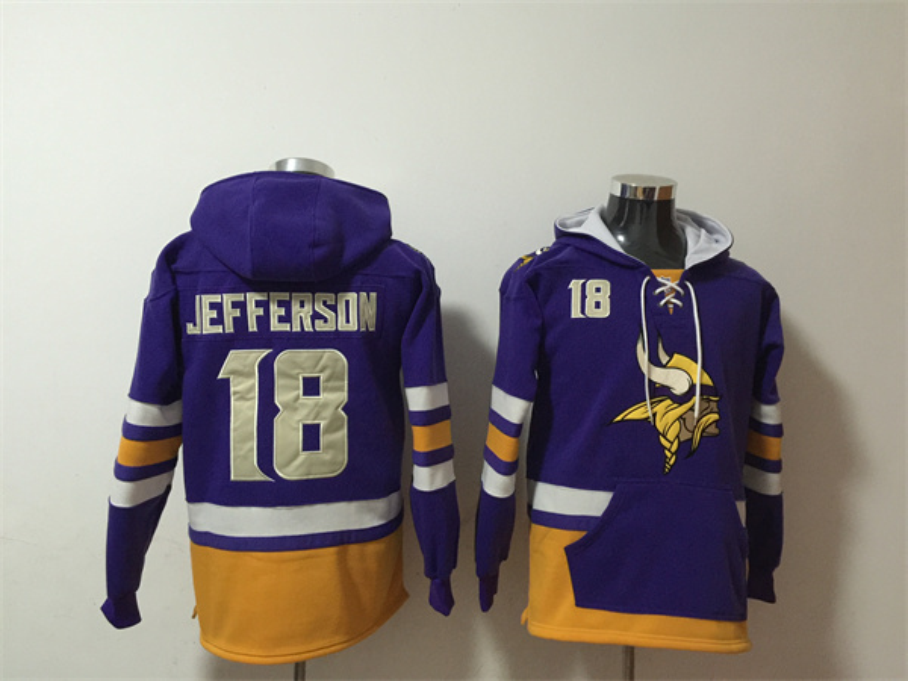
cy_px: 340
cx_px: 454
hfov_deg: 61.7
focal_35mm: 29
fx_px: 761
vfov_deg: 48.2
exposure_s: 1/8
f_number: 2.2
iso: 160
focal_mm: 4.15
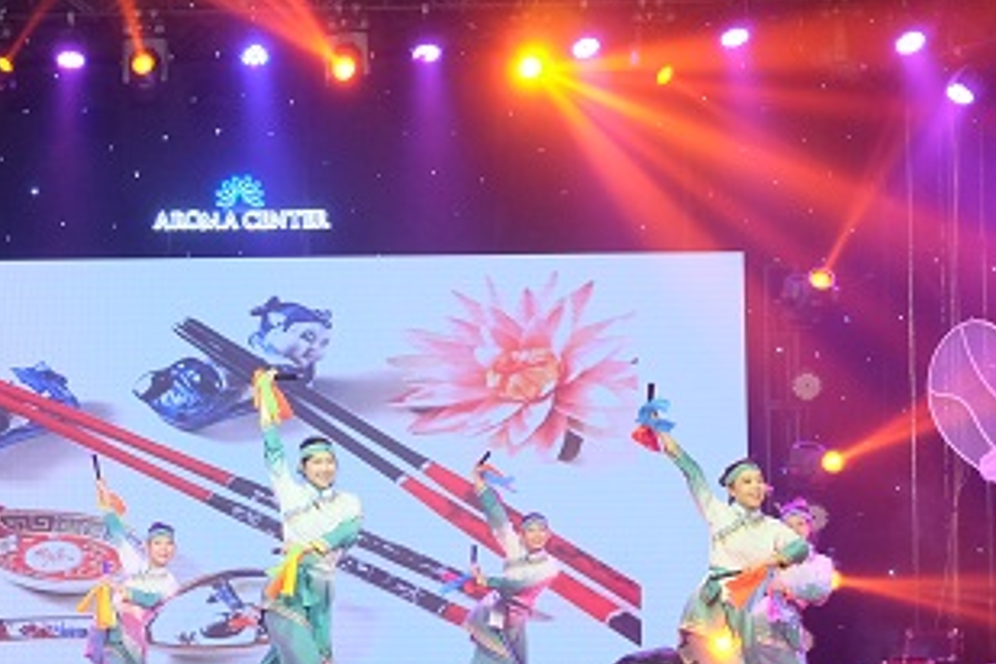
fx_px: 1771
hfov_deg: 30.5
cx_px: 177
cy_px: 577
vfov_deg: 20.9
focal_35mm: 64
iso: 2000
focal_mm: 24.3
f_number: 4.2
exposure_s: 1/125
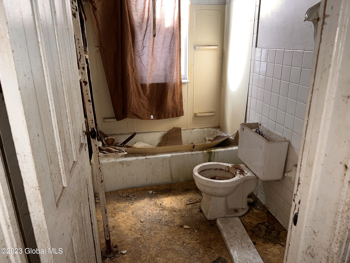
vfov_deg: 53.1
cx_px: 175
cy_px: 132
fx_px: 263
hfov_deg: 67.3
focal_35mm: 26
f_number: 1.5
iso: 40
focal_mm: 5.7
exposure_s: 1/33
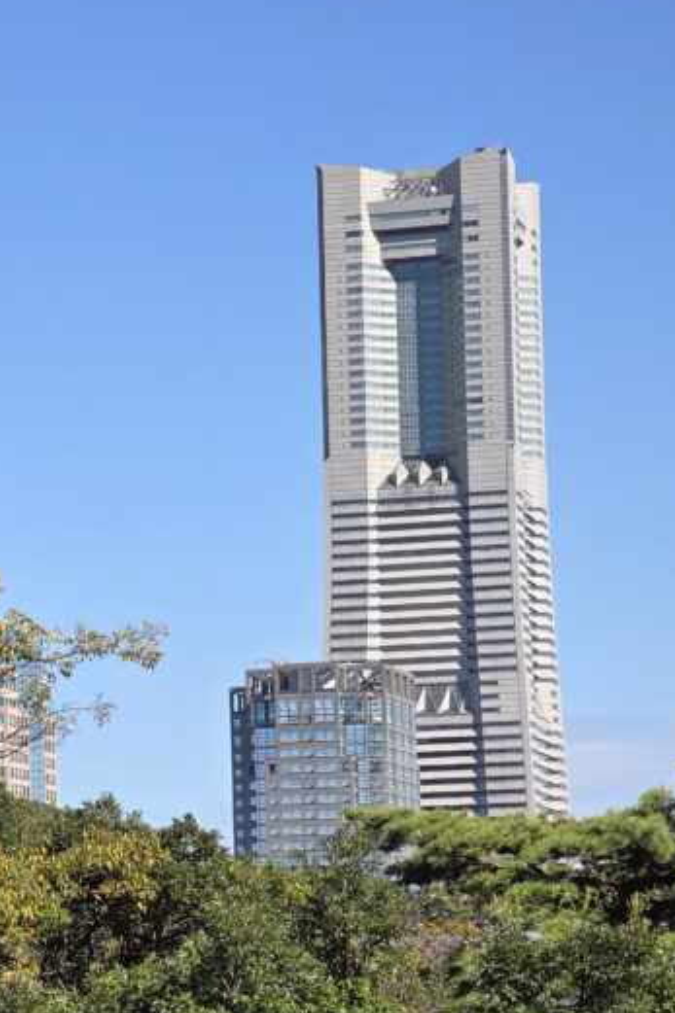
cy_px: 879
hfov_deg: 9.7
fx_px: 3968
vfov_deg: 14.4
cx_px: 16
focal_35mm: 141
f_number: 2.4
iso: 50
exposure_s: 1/1989
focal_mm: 7.9
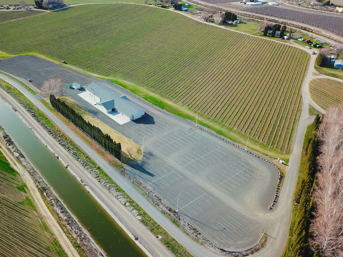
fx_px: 297
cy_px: 122
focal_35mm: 30
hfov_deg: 59.8
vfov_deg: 46.8
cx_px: 151
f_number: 2.2
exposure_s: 1/800
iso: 100
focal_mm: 4.73
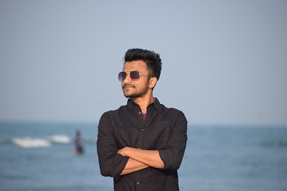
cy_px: 96
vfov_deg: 4.2
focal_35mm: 330
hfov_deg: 6.2
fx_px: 2629
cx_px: 144
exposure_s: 1/400
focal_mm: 220
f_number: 5.6
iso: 200
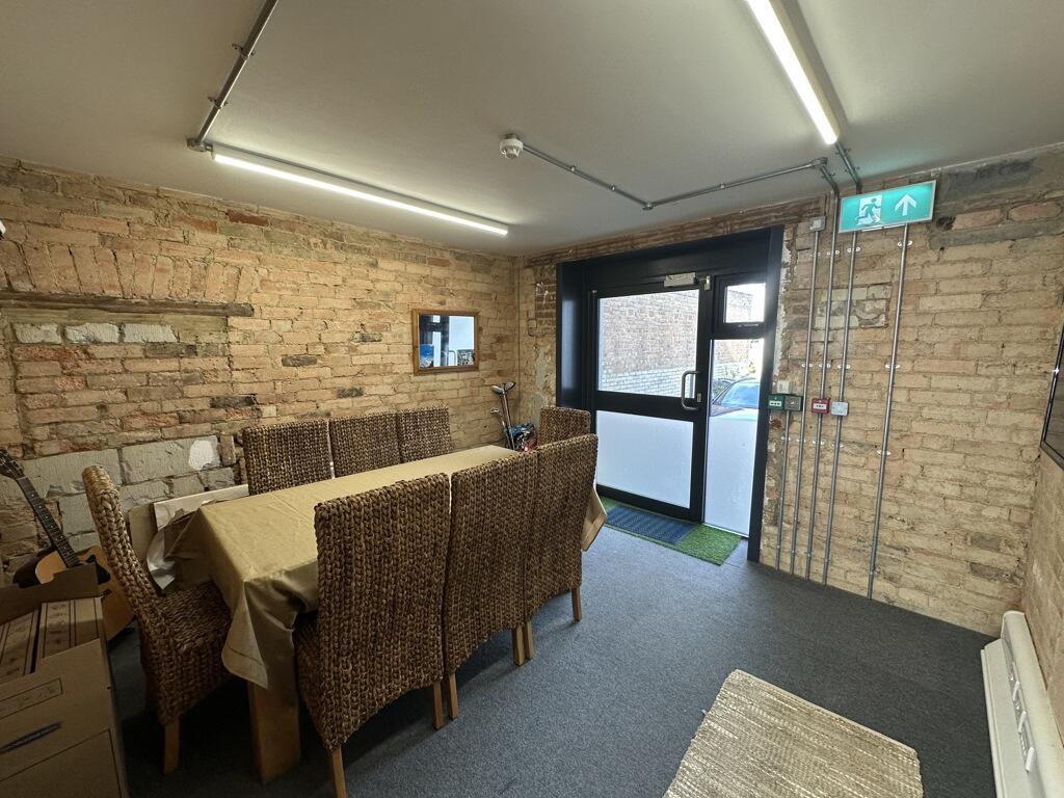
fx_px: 430
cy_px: 399
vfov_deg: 85.7
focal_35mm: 14
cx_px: 532
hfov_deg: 102.1
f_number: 2.2
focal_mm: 2.22
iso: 125
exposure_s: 1/100
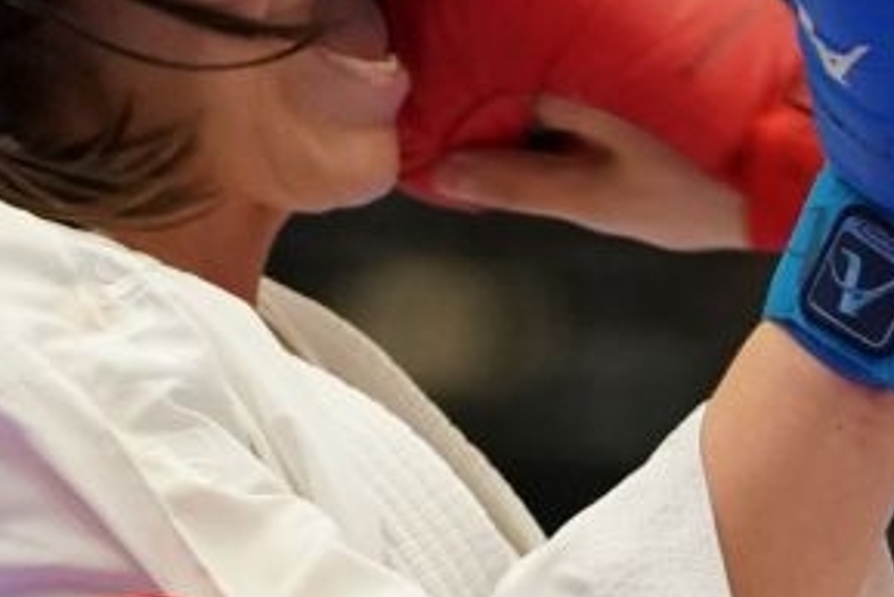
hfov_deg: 2.0
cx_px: 1299
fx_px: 25987
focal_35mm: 1046
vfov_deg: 1.3
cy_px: 1024
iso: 2500
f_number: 2.8
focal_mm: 168
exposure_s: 1/1000
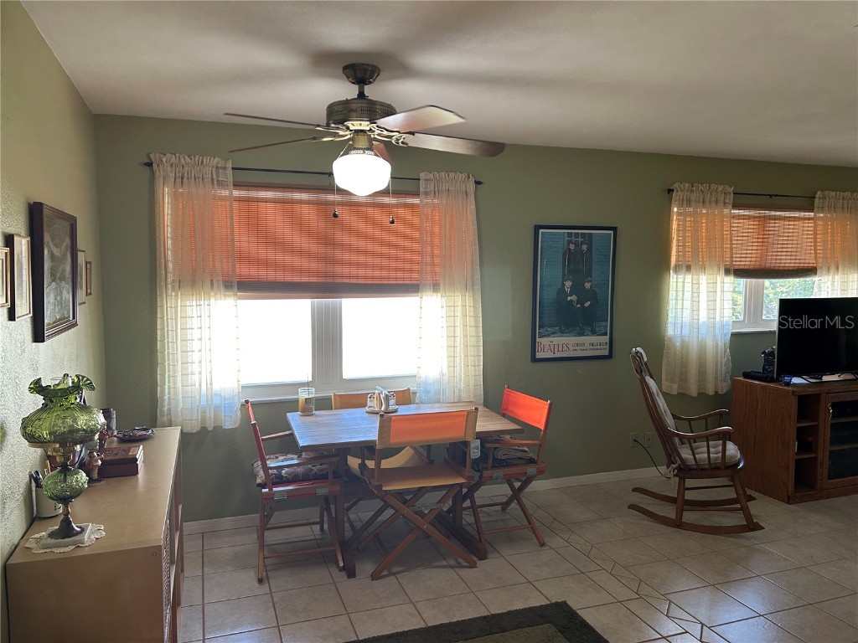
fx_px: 644
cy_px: 322
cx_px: 429
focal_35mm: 26
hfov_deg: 67.3
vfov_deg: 53.1
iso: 100
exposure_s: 1/120
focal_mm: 5.7
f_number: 1.5
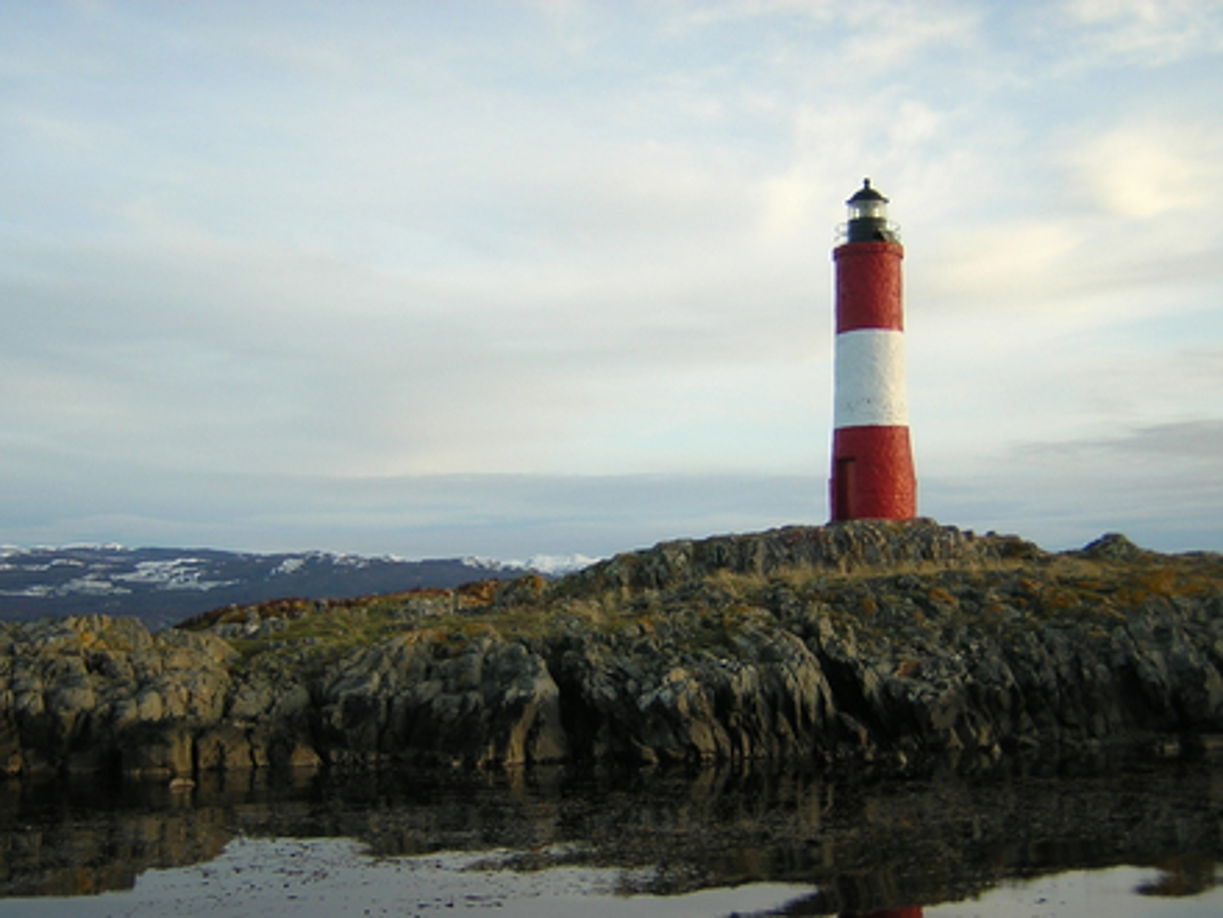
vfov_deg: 30.9
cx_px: 612
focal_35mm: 47
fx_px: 1661
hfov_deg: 40.4
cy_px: 459
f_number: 2.9
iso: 100
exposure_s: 1/166
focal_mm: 6.1
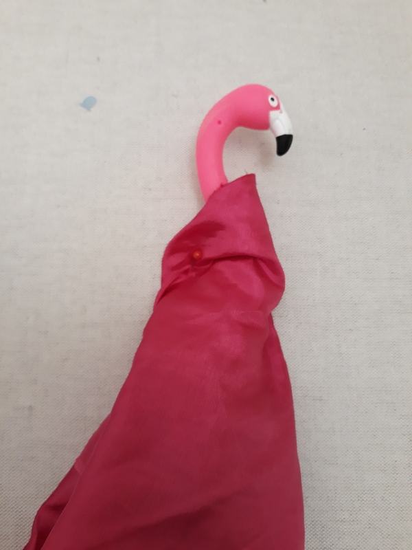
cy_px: 275
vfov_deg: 65.3
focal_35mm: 27
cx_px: 206
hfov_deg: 51.4
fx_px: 428
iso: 200
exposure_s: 1/25
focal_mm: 3.71
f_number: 1.7
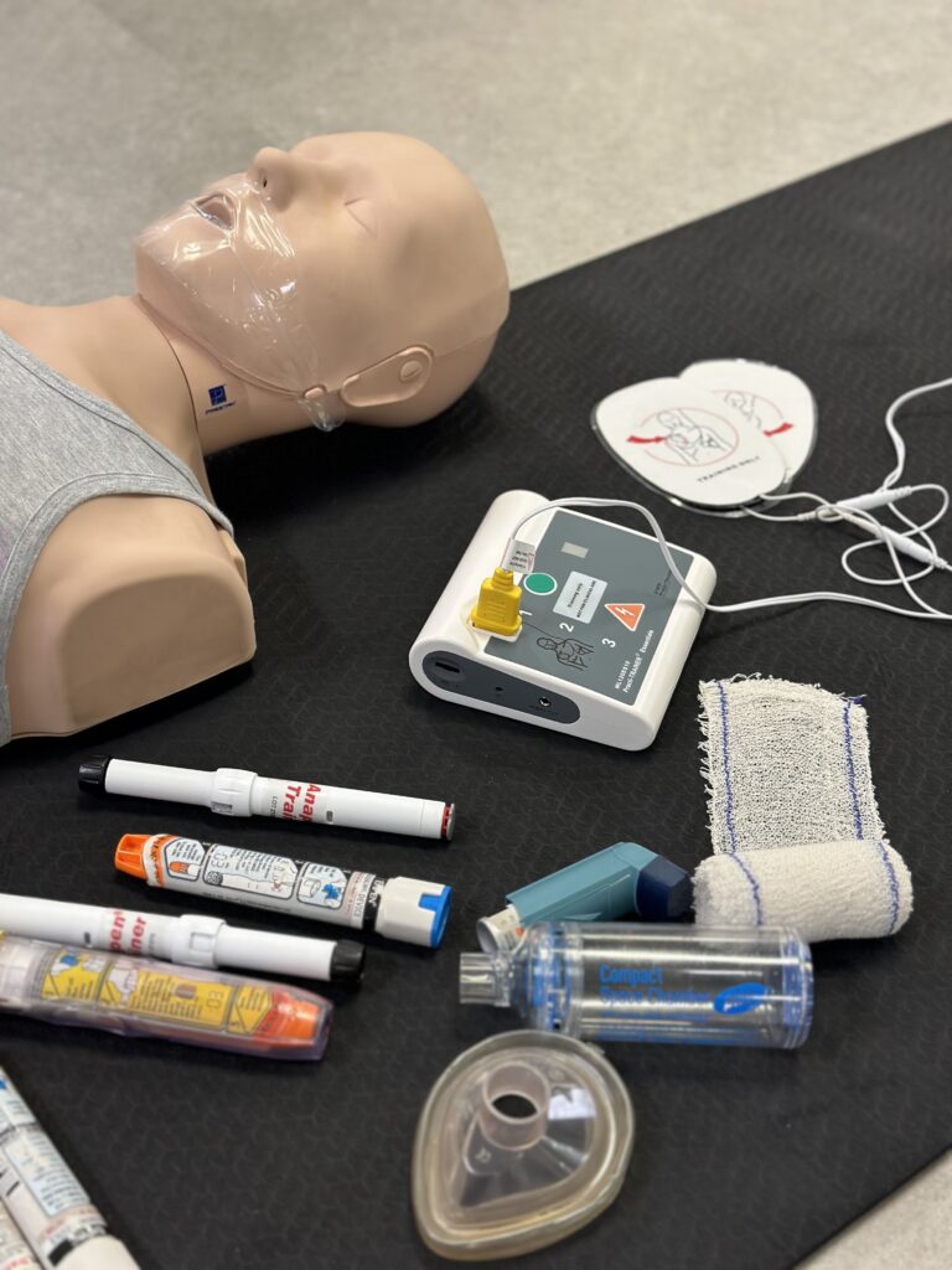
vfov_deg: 39.7
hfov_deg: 30.3
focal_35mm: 48
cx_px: 476
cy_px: 635
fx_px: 1760
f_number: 1.78
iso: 200
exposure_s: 1/50
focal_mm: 6.86
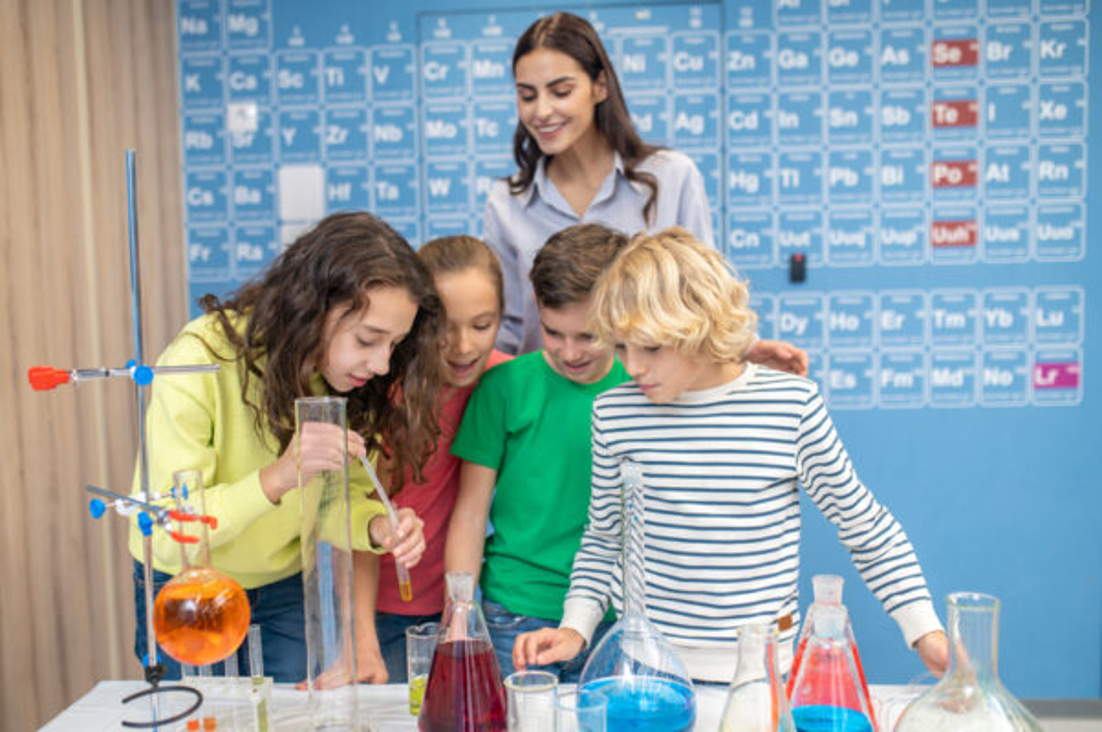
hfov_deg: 54.5
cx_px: 551
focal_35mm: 35
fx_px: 1070
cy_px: 366
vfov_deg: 37.8
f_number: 2.2
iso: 250
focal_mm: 35
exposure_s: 1/200
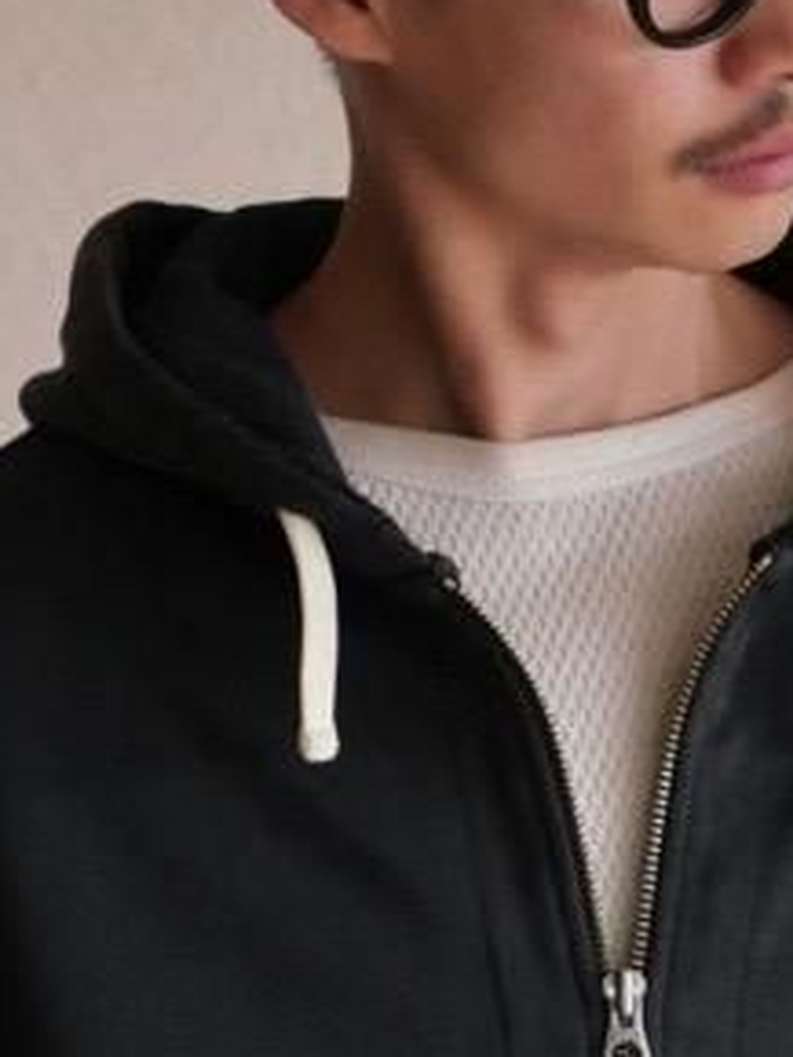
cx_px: 545
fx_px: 10103
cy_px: 1538
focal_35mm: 331
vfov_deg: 5.9
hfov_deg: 4.5
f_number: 4
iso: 1600
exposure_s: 1/125
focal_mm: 56
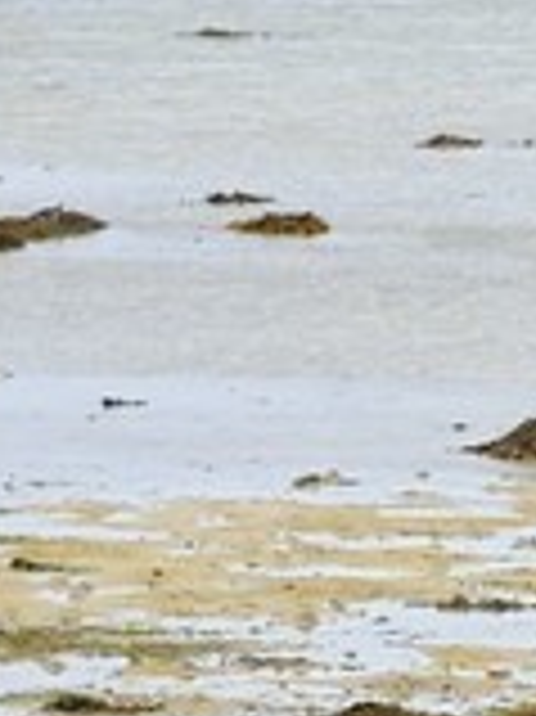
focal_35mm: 1121
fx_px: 23175
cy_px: 811
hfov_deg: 1.3
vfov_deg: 1.8
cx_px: 3221
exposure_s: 1/320
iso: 200
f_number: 8
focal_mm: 116
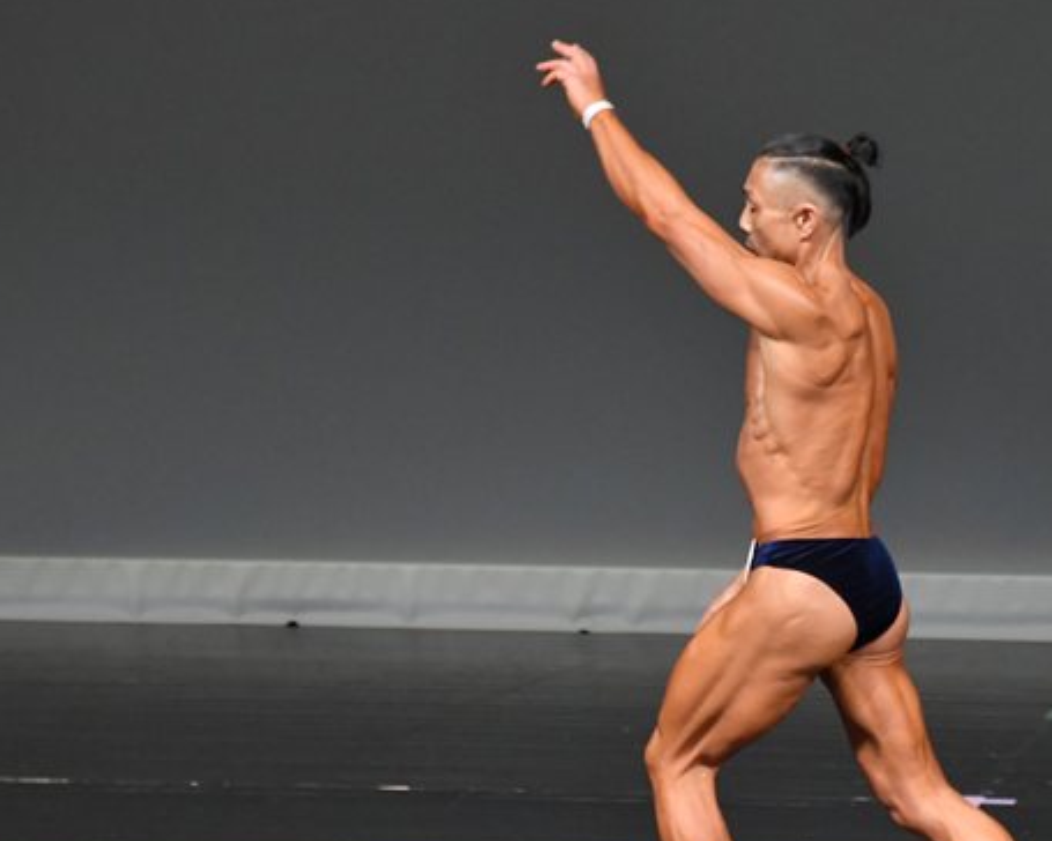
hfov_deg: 3.5
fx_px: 17155
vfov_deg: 2.8
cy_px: 469
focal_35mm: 551
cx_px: 748
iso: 4000
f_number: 5.6
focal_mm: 230
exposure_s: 1/400
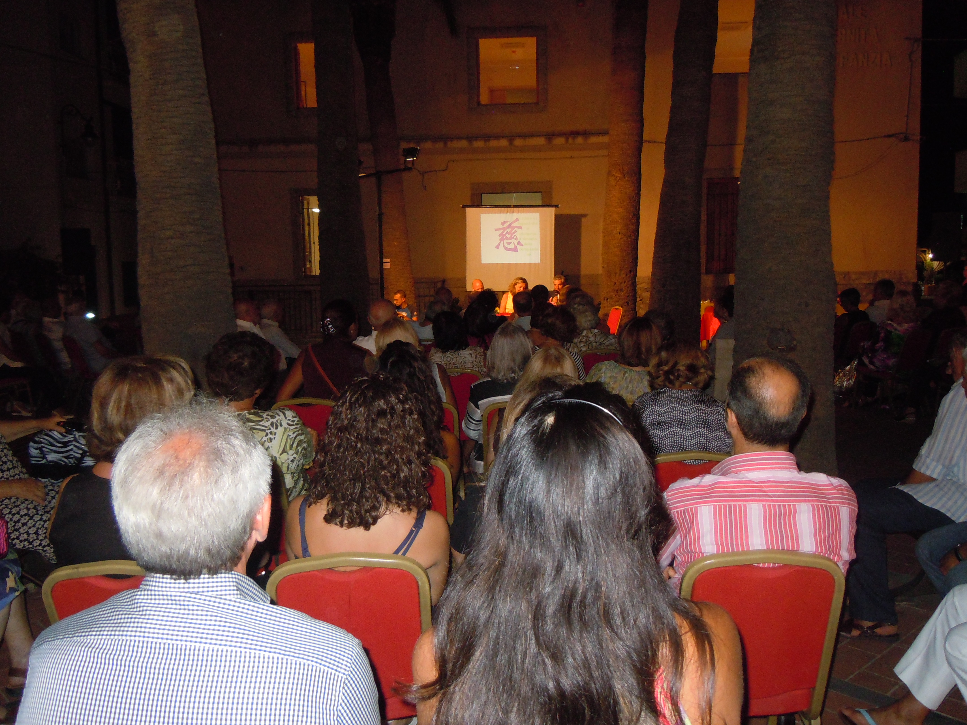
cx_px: 484
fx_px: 838
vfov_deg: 46.8
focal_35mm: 30
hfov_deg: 60.0
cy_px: 362
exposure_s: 1/30
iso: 400
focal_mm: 5.4
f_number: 3.5
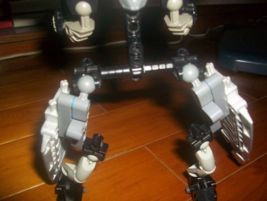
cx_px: 134
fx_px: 247
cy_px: 100
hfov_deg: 56.8
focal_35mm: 32
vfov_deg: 44.2
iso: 160
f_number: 2.8
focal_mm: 5.7
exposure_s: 1/60
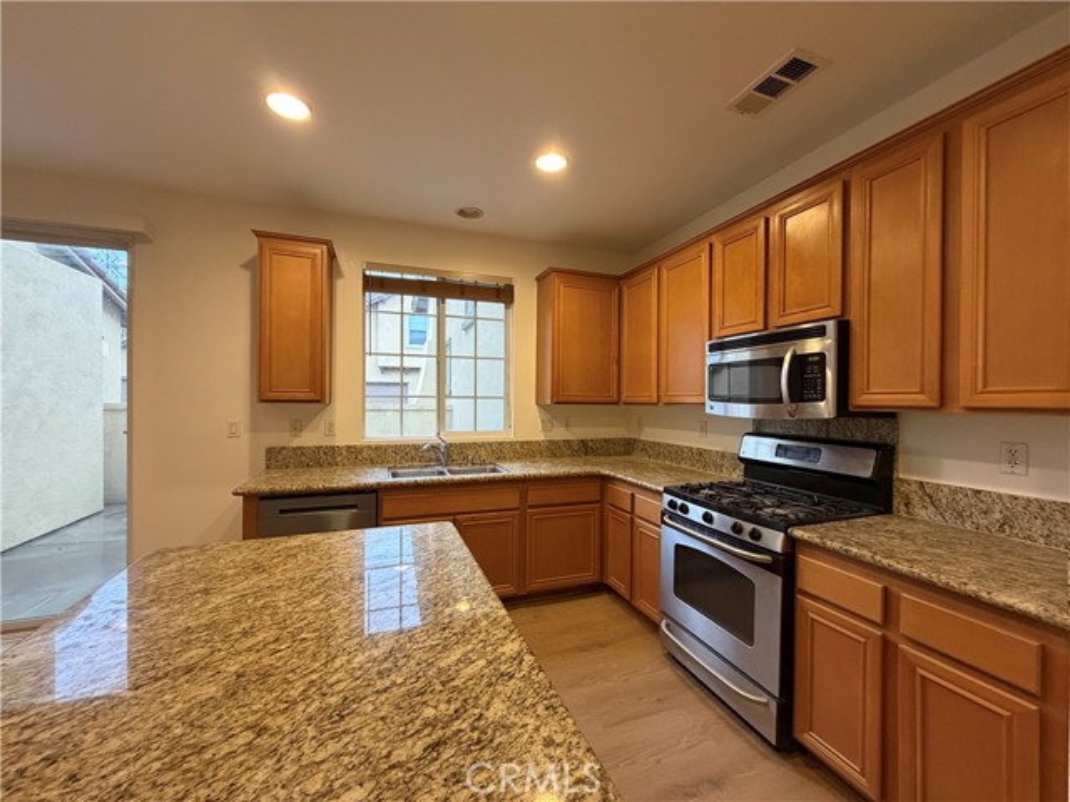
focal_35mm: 14
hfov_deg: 102.1
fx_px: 433
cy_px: 401
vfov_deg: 85.7
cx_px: 535
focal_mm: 2.22
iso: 400
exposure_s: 1/60
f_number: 2.2
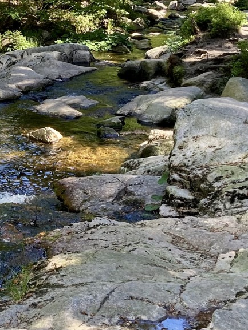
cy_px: 118
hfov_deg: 16.2
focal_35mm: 90
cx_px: 17
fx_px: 860
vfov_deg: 21.7
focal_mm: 4.25
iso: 32
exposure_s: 1/149
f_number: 1.8
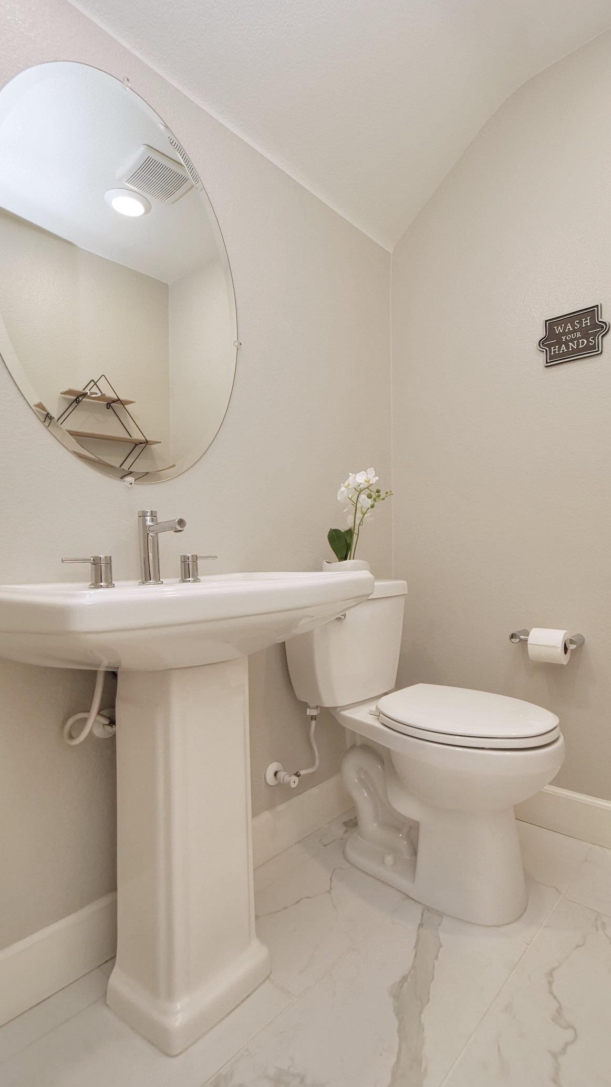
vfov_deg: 95.9
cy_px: 535
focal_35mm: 17
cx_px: 374
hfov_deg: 63.2
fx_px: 490
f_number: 4
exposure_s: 1/160
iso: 800
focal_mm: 7
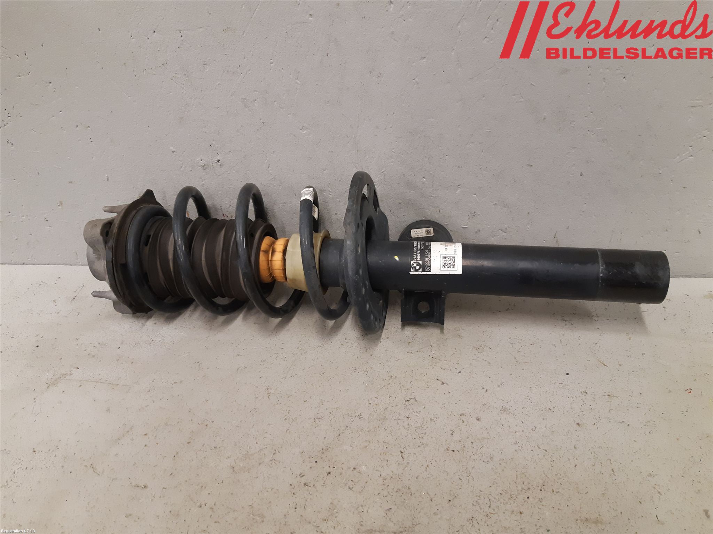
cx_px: 356
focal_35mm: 26
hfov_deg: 67.3
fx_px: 536
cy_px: 267
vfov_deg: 53.1
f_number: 1.7
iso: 200
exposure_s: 1/50
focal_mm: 3.93
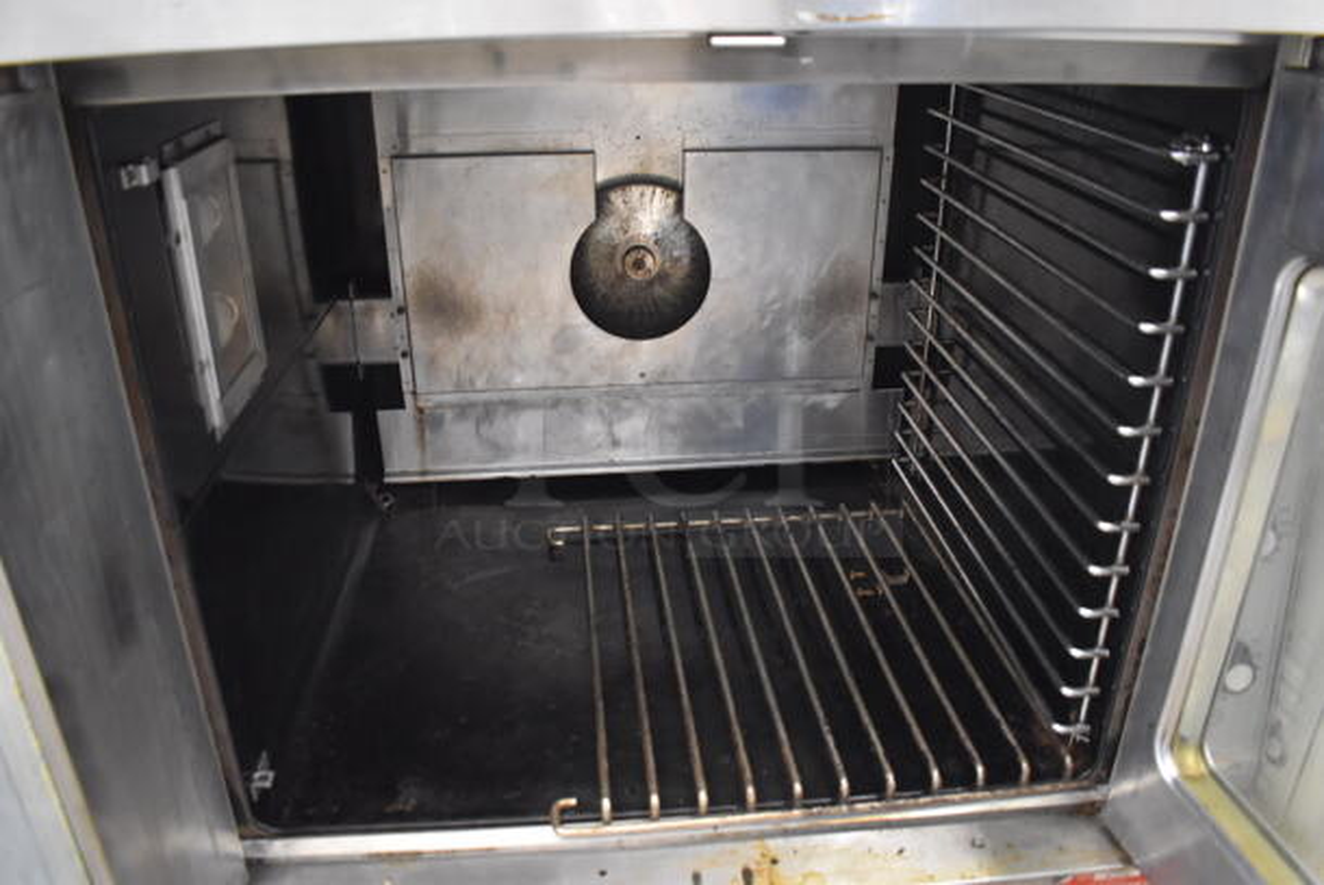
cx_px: 662
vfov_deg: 48.0
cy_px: 442
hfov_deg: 67.3
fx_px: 994
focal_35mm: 27
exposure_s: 1/30
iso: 3200
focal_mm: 18
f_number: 3.5
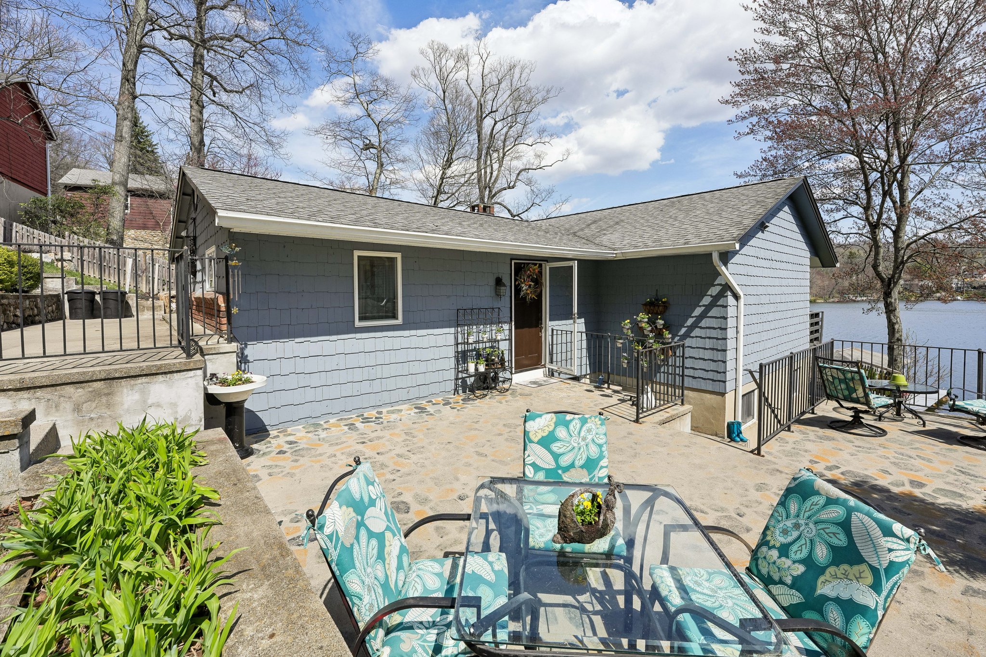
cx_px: 493
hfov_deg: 104.3
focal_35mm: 14
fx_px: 383
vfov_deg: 81.2
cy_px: 328
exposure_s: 1/200
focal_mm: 14
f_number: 10
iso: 100
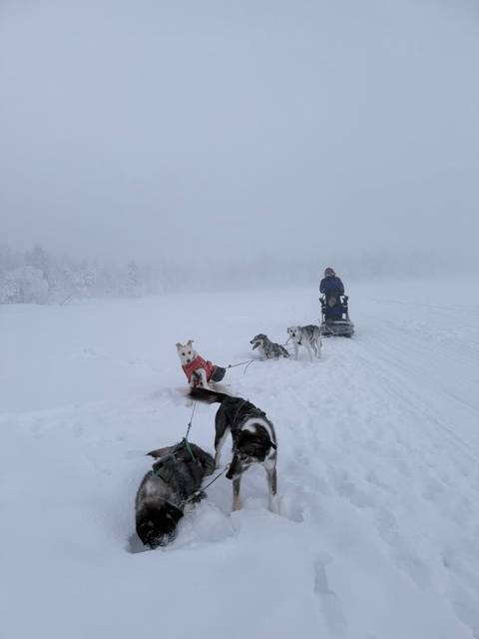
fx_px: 443
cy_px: 320
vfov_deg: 71.6
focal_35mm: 24
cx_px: 240
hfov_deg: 56.8
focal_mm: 6.76
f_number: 1.78
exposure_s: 1/226
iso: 64
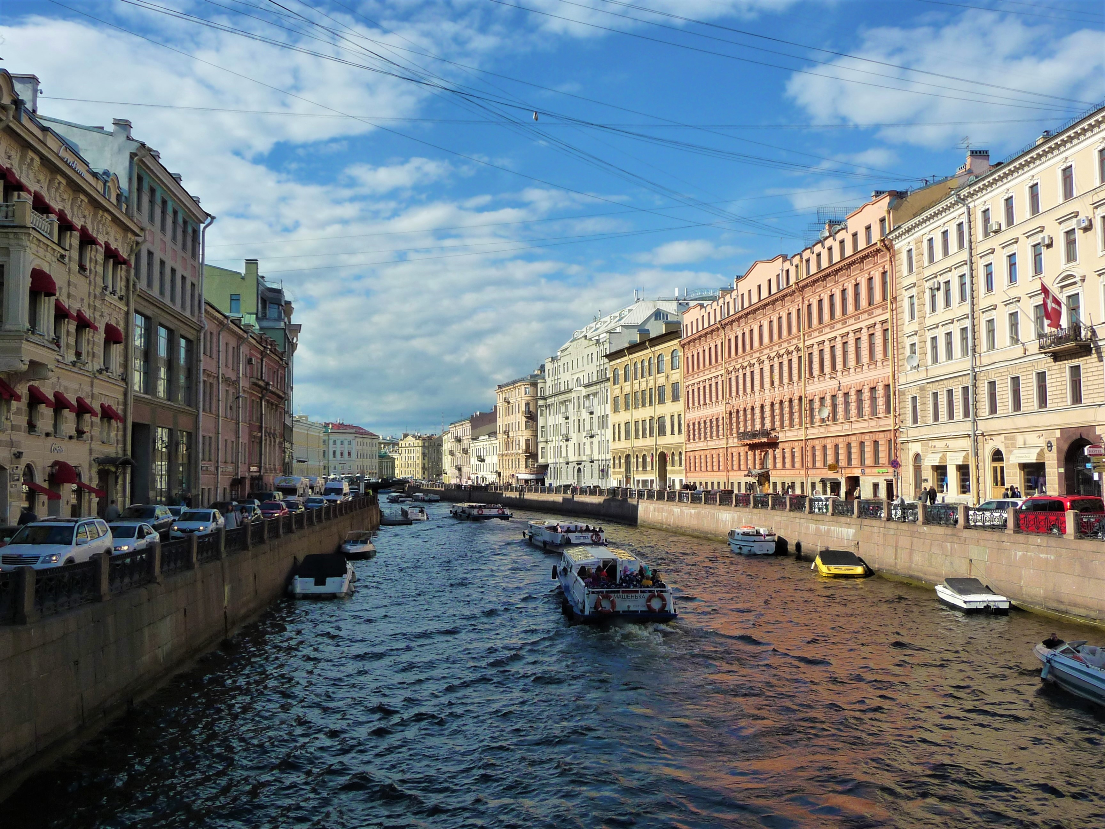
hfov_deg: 60.0
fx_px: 958
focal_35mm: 30
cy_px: 414
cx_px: 552
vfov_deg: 46.8
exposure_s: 1/250
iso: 160
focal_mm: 5
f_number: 8
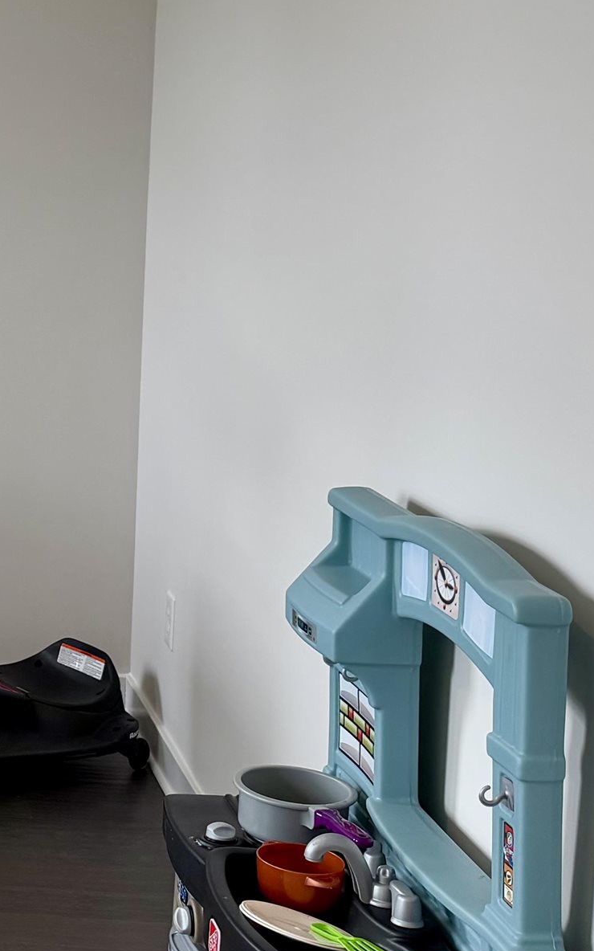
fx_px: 1709
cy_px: 409
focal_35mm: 66
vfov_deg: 31.0
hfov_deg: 16.7
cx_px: -451
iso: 80
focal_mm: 6.76
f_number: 1.78
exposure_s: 1/176
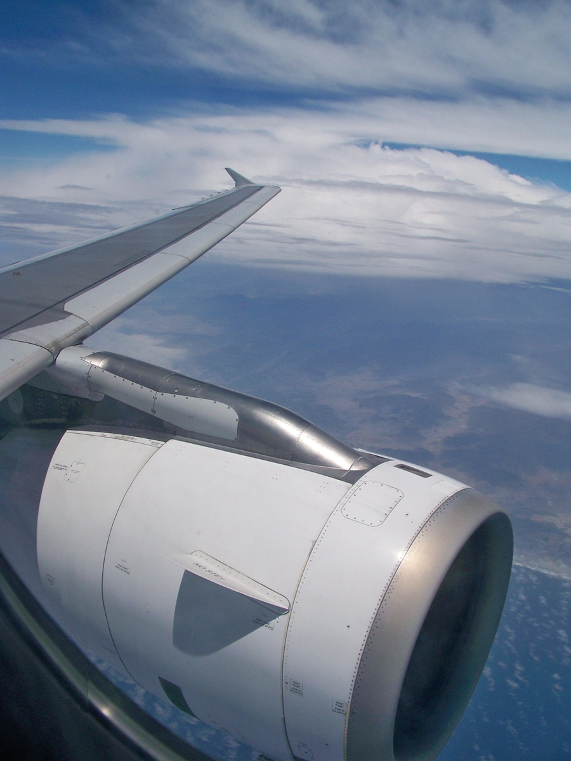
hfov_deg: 42.9
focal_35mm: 33
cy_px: 380
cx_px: 286
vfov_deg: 55.4
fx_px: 726
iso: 64
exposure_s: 1/1250
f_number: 5.6
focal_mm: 5.85
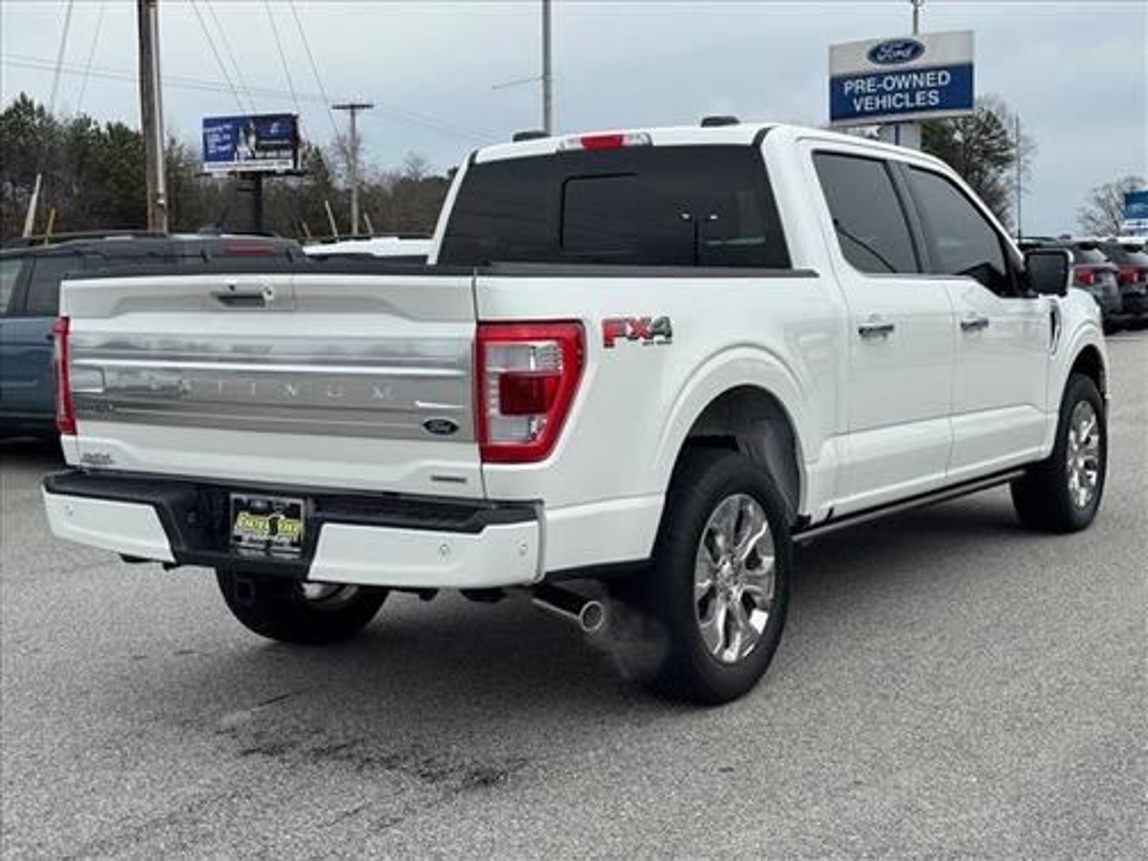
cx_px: 574
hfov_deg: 39.7
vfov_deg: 30.3
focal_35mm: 48
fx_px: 1592
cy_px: 430
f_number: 1.78
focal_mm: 6.76
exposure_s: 1/2045
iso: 64
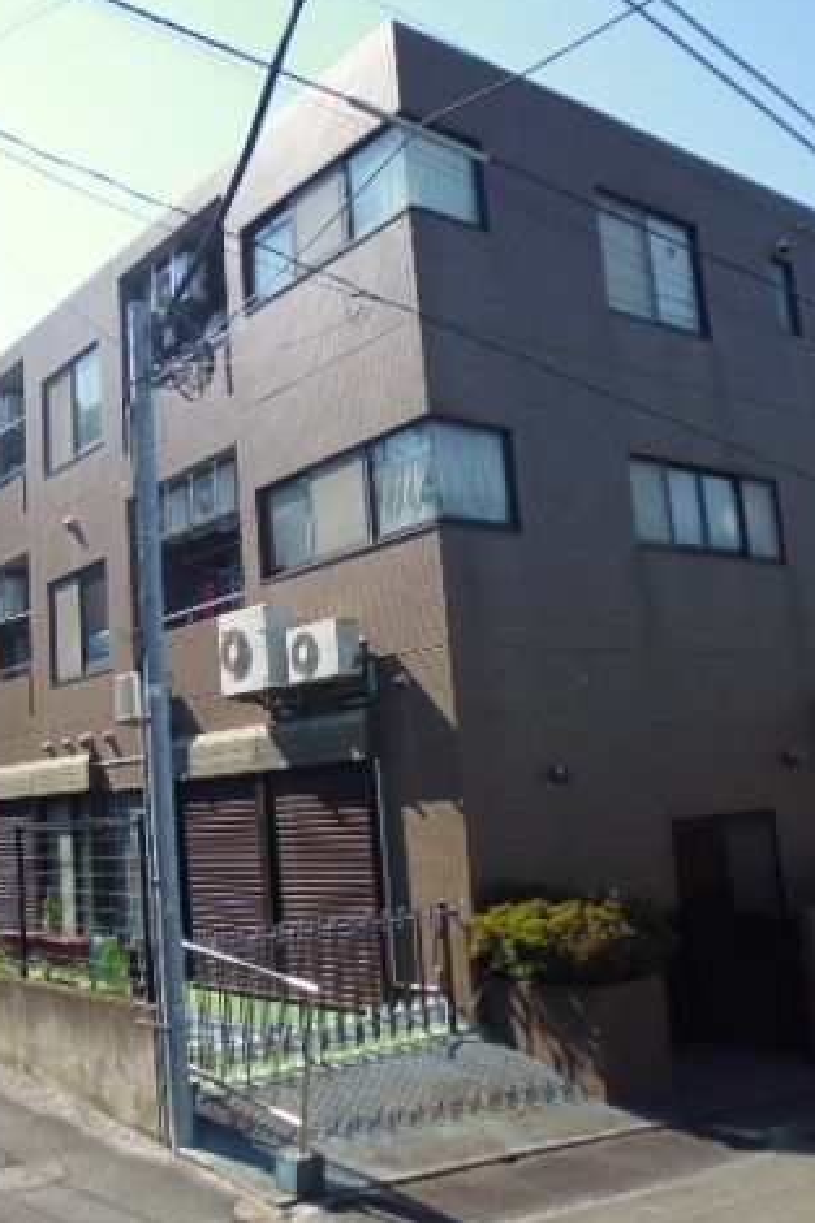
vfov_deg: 55.8
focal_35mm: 34
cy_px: 606
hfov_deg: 38.6
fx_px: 1155
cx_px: 297
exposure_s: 1/80
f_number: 9
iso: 160
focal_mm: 4.3
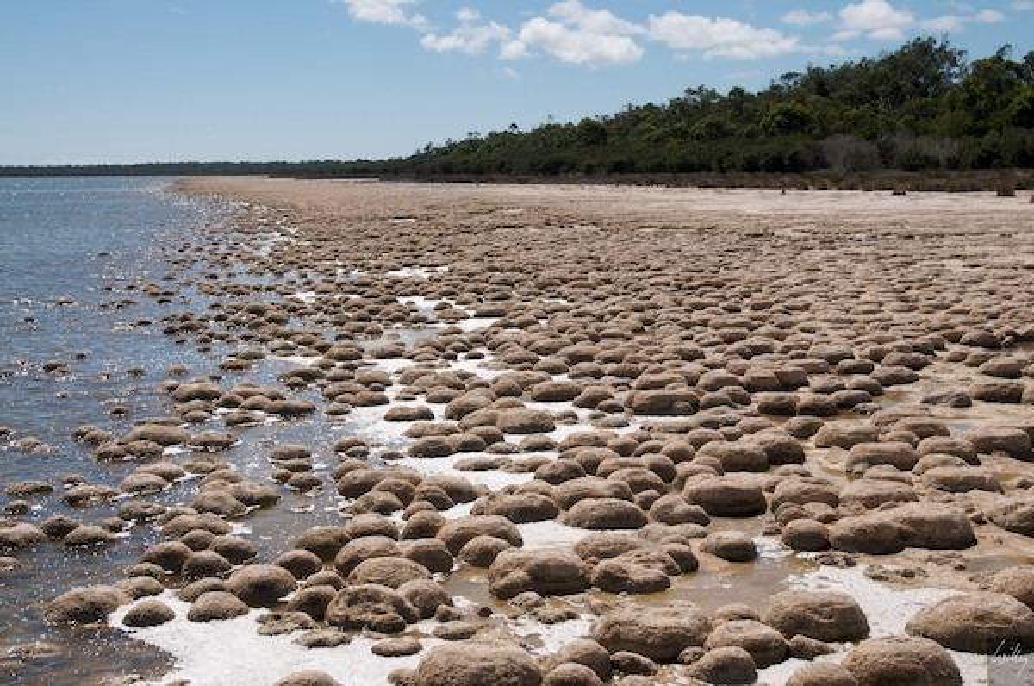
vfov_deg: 22.5
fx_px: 1721
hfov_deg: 33.4
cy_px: 343
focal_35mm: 60
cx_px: 517
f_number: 13
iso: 320
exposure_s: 1/640
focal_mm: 40
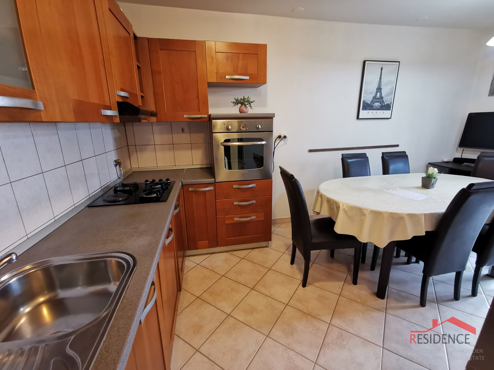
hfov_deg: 94.5
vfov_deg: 78.1
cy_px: 185
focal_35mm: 16
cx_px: 247
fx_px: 228
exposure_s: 1/30
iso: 800
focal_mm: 2.35
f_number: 2.2
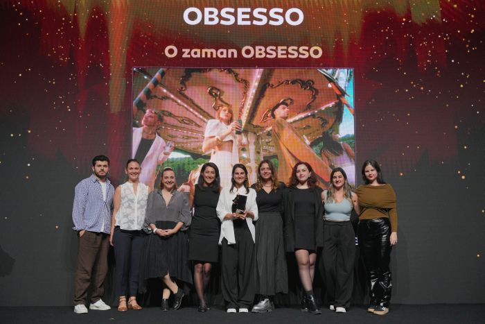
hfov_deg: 43.0
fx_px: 616
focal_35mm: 46
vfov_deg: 29.4
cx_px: 242
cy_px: 162
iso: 2500
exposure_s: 1/400
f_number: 2.8
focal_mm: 45.7
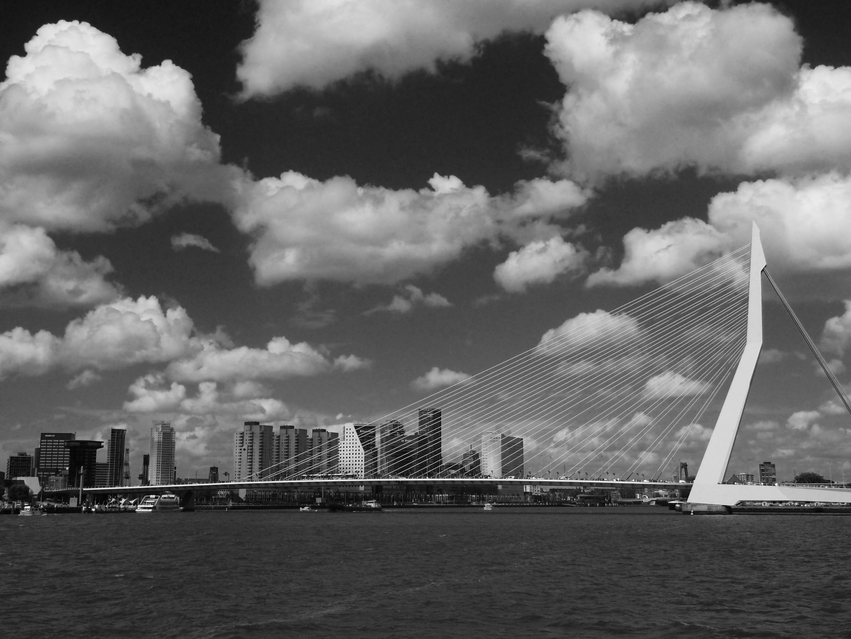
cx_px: 426
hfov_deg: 45.8
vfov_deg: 35.1
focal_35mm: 41
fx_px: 1008
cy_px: 320
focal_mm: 8.99
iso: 100
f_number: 2
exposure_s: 1/2000
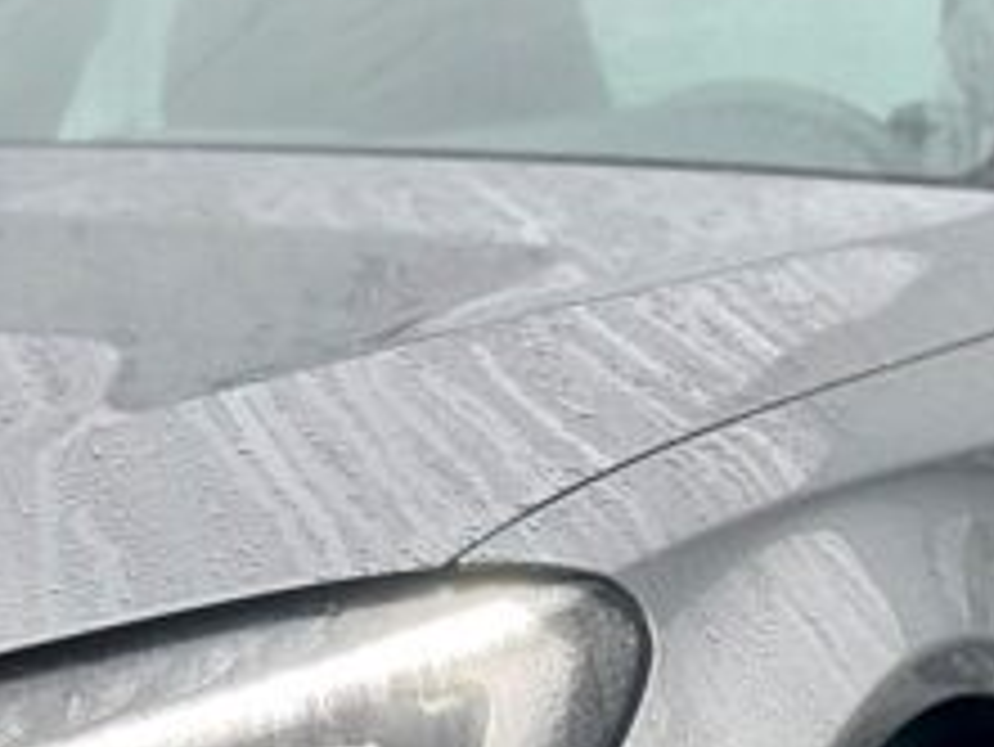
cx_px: 598
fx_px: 5401
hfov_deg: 10.5
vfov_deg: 7.9
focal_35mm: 188
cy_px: 702
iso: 25
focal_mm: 6
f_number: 2
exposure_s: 1/115
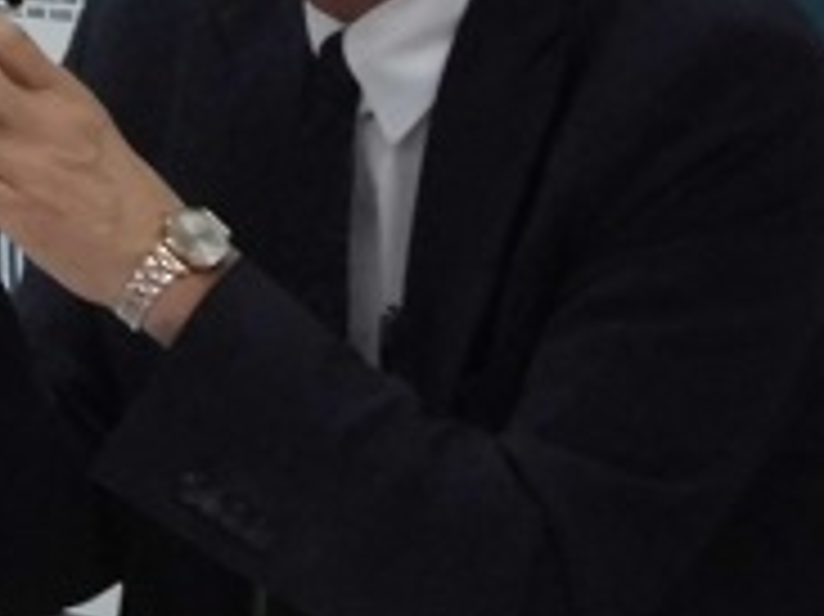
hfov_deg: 6.0
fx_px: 7779
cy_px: 81
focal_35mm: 327
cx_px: -203
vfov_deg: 4.5
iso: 400
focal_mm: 19.2
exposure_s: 1/60
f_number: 5.1
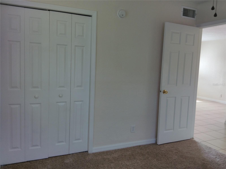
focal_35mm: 28
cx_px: 113
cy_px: 84
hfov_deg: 63.4
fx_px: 183
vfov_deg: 49.7
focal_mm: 3.69
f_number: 2.65
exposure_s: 1/40
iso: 71
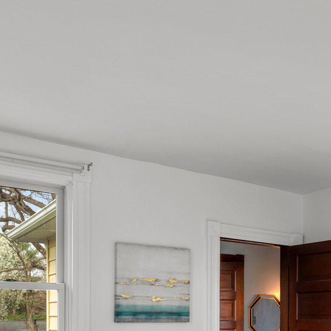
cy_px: 329
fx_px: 498
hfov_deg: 34.5
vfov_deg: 33.7
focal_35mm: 46
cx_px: 304
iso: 400
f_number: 8
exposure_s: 1/20
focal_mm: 16
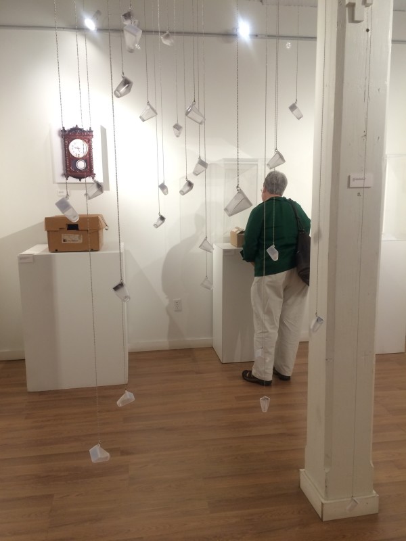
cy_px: 270
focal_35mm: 29
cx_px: 203
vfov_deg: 61.7
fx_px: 454
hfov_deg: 48.2
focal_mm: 4.15
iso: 80
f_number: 2.2
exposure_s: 1/30
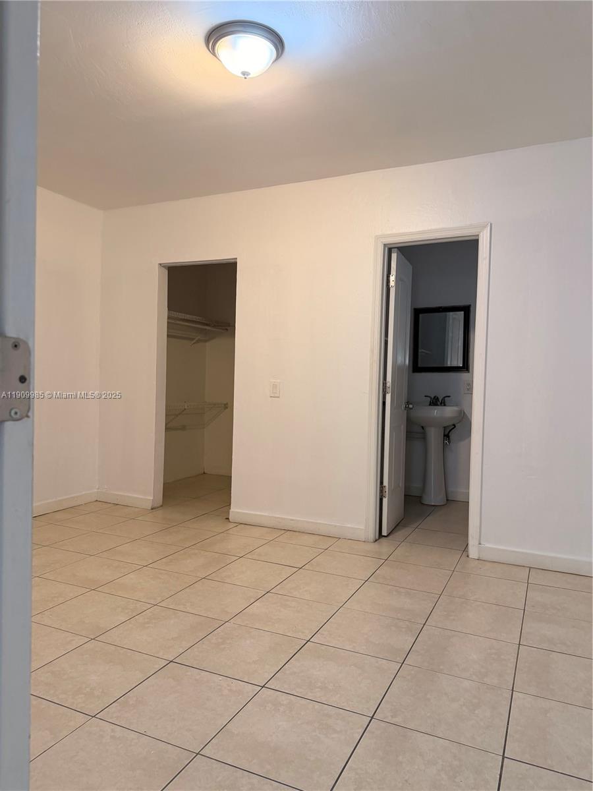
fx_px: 548
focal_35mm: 24
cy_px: 396
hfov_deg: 56.8
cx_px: 296
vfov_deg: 71.6
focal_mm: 6.76
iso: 160
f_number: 1.78
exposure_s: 1/60
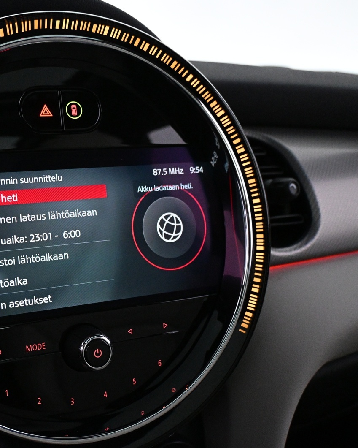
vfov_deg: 42.9
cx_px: 72
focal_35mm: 43
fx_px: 569
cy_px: 225
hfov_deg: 33.9
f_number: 3.8
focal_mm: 20
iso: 4000
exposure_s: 1/125
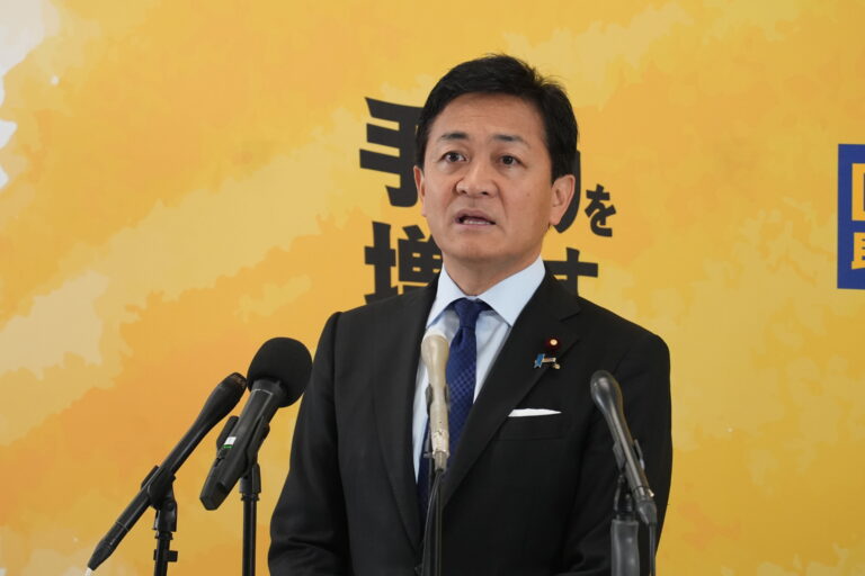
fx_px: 6127
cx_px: 432
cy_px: 288
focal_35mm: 255
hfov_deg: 8.1
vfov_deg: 5.4
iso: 3200
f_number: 5.6
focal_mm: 170
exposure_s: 1/400
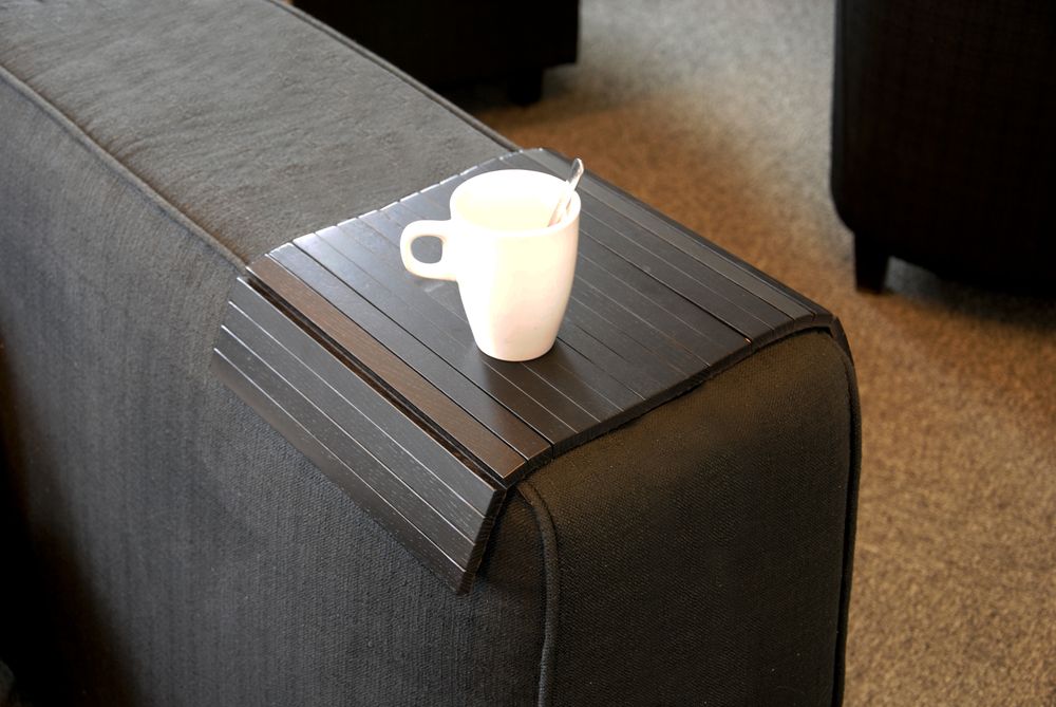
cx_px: 528
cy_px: 354
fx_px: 1850
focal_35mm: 63
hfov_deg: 31.9
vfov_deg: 21.6
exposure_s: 1/4
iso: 200
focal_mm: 42
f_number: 4.8
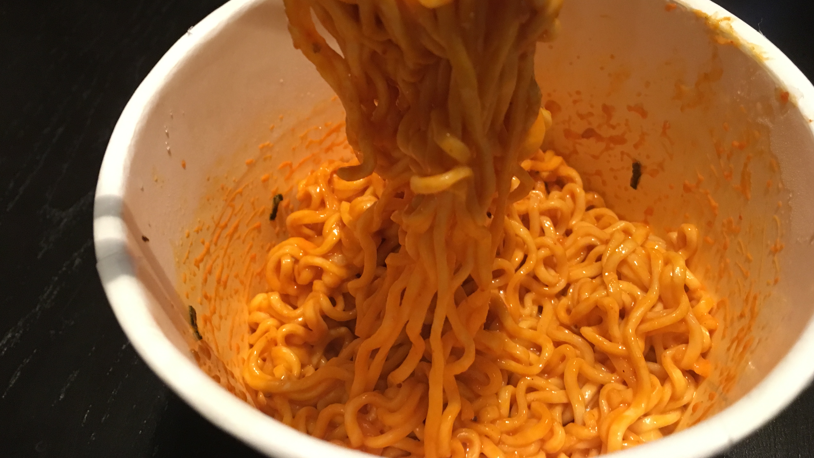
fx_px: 691
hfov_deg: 61.0
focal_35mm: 32
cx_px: 411
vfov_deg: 36.3
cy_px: 158
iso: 200
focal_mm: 4.15
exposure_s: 1/17
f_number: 2.2
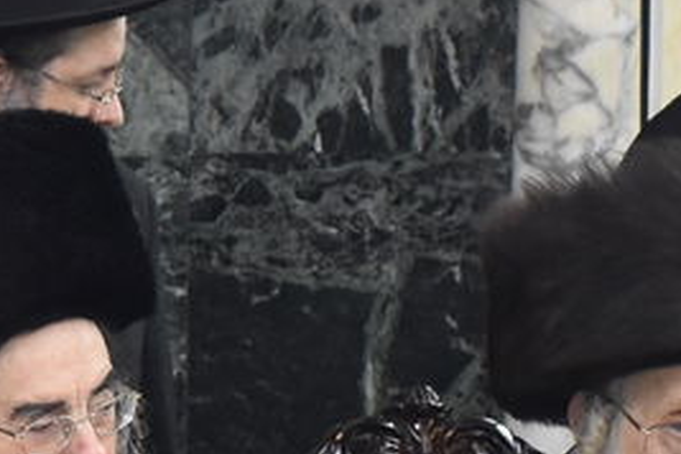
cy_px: 444
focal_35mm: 377
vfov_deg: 3.6
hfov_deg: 5.4
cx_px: -673
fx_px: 7131
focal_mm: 48
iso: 1600
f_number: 5.6
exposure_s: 1/100
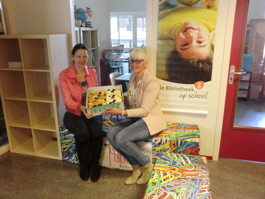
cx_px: 132
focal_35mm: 29
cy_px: 100
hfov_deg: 61.7
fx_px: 222
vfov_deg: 48.2
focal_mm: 5.2
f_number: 3.5
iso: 400
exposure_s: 1/15
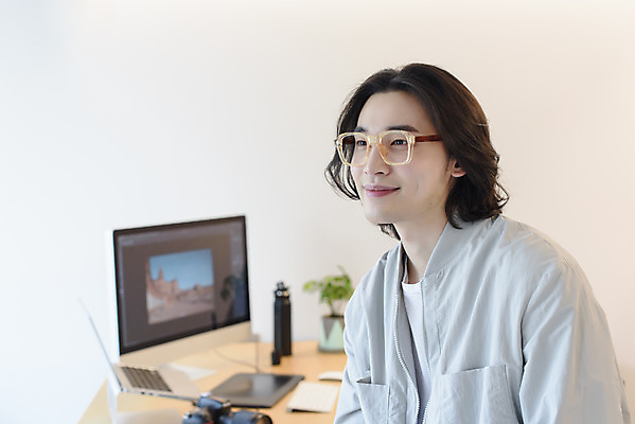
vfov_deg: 27.0
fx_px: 882
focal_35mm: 50
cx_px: 318
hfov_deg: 39.6
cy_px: 212
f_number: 4
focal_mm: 50
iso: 800
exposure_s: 1/100
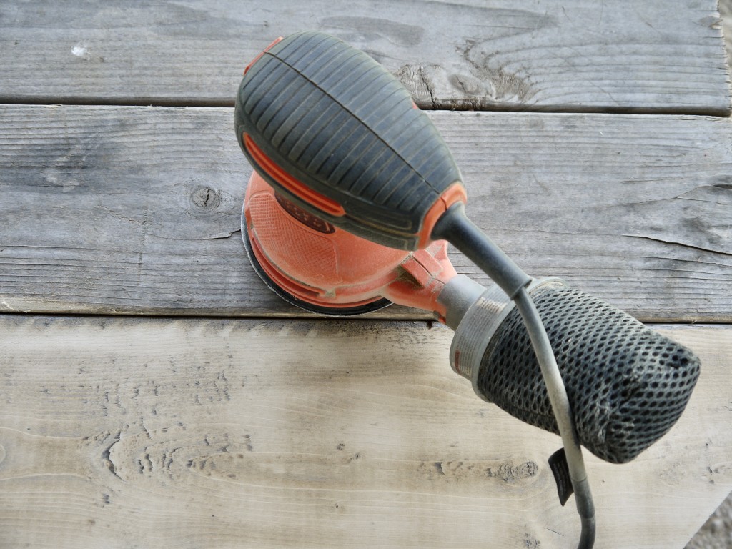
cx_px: 366
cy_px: 274
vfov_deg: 34.3
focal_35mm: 42
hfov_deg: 44.8
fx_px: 888
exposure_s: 1/125
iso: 100
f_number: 4.3
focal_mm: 21
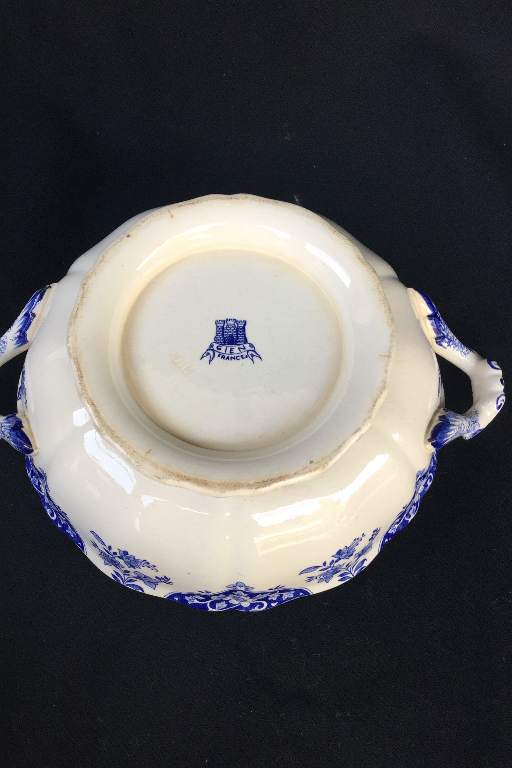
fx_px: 661
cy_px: 390
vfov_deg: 60.3
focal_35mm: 31
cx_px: 231
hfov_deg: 42.3
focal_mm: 4.15
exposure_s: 1/100
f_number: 2.2
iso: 50
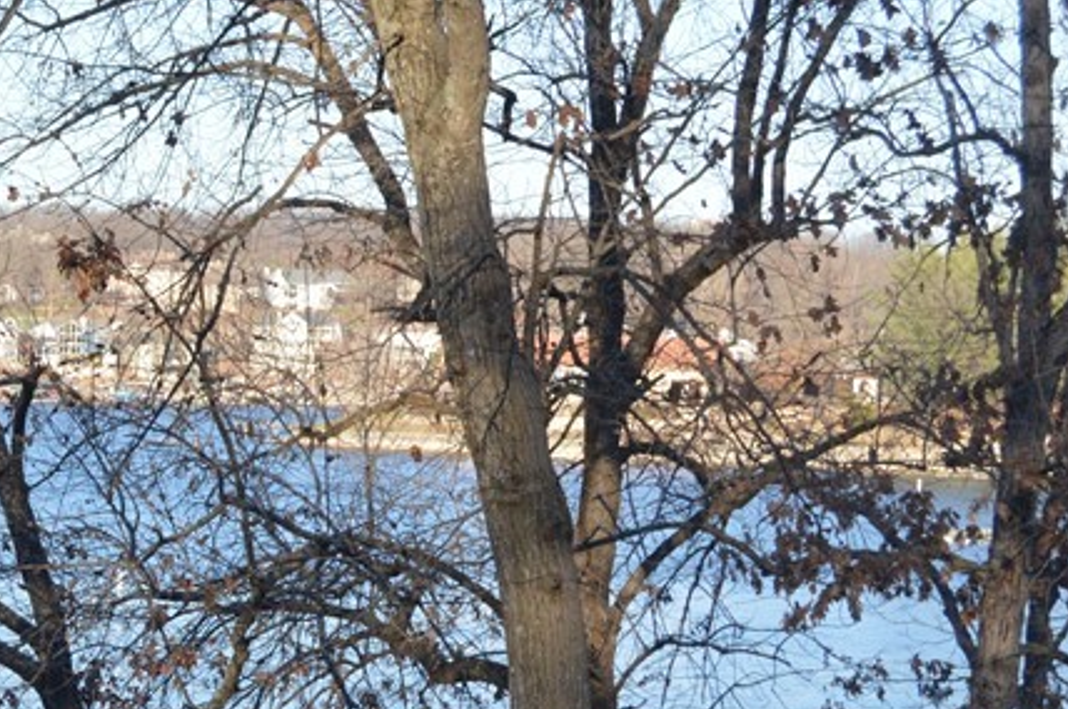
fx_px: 3614
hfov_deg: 16.1
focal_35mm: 122
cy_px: 841
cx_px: -251
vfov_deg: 11.0
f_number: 11
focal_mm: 32
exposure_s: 1/500
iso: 800
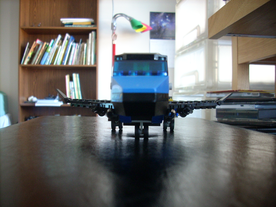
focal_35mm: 37
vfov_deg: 38.7
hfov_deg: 50.1
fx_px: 295
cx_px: 138
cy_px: 104
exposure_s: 1/9.9
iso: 200
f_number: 2.8
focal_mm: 6.2
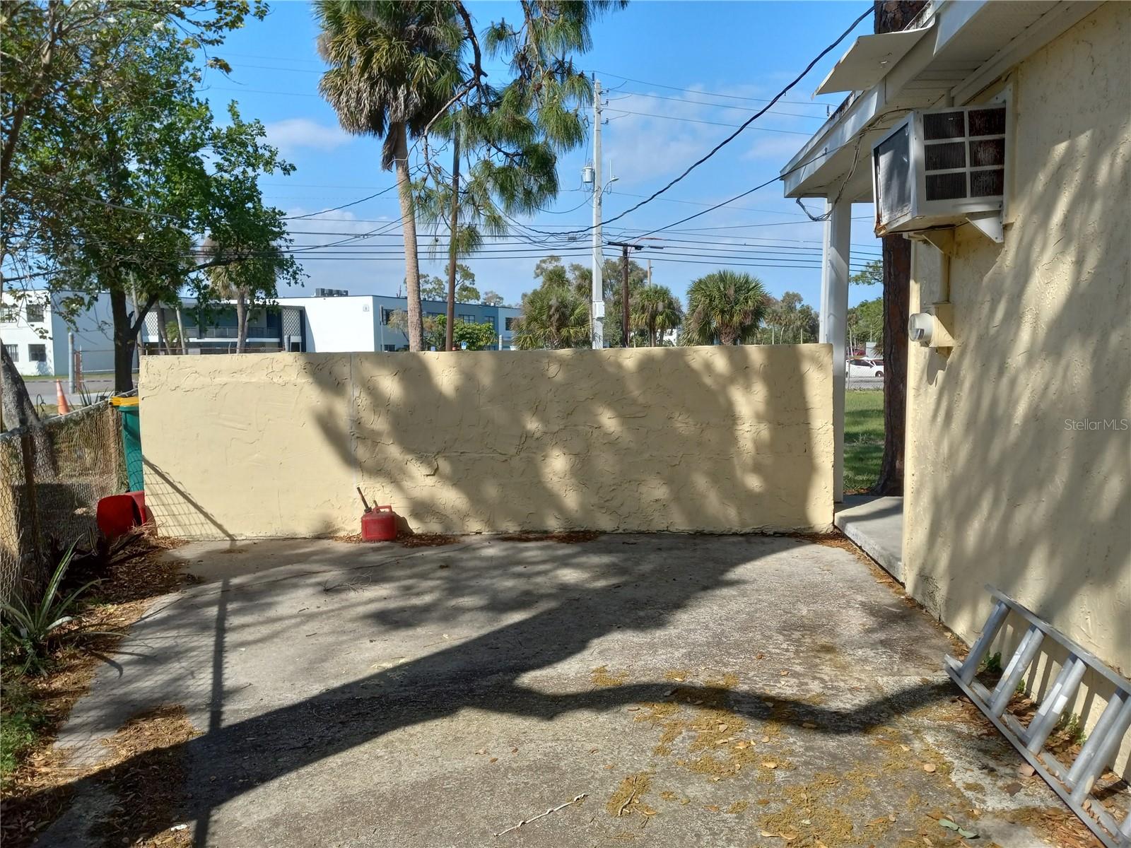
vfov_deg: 51.4
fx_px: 882
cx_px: 566
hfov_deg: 65.3
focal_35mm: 27
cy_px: 424
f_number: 1.8
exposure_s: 1/1595
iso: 40
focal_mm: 3.94
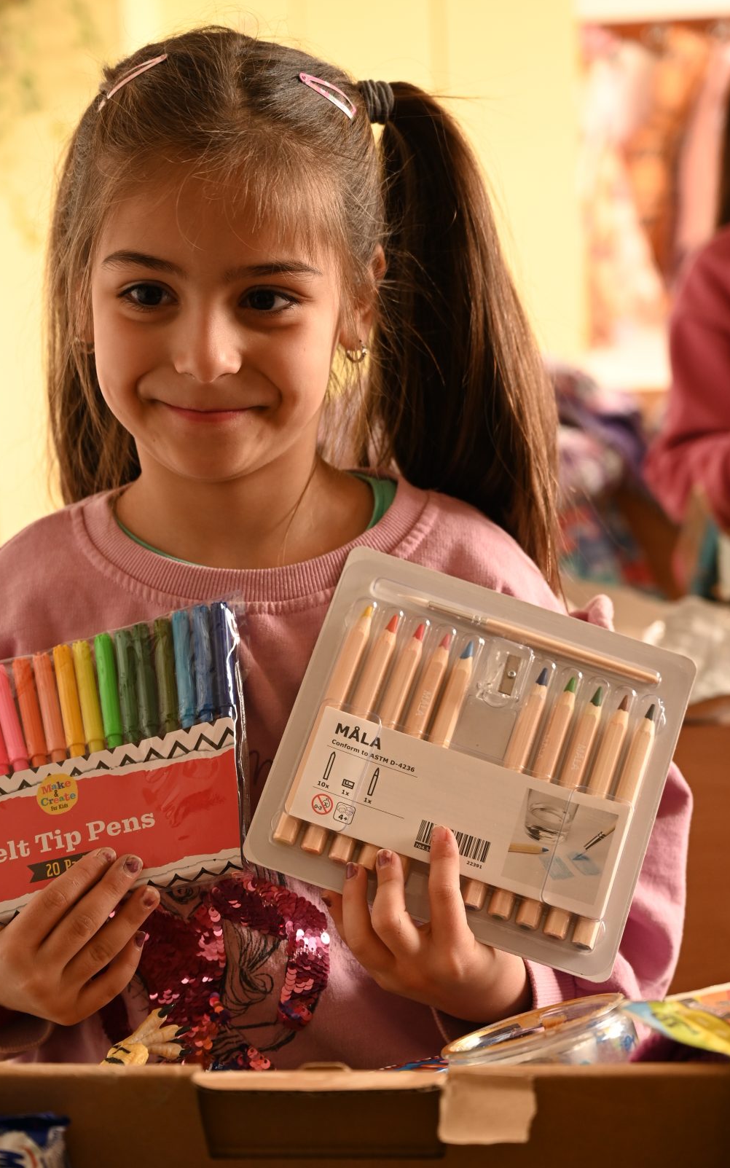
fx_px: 1942
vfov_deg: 33.5
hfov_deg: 21.3
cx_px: 317
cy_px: 544
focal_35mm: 61
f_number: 4
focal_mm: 50
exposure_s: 1/100
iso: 640
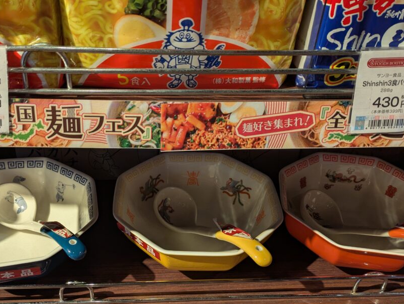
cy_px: 202
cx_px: 173
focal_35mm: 40
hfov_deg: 46.6
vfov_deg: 35.6
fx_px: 467
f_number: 1.89
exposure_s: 1/40
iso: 89
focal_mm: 5.43
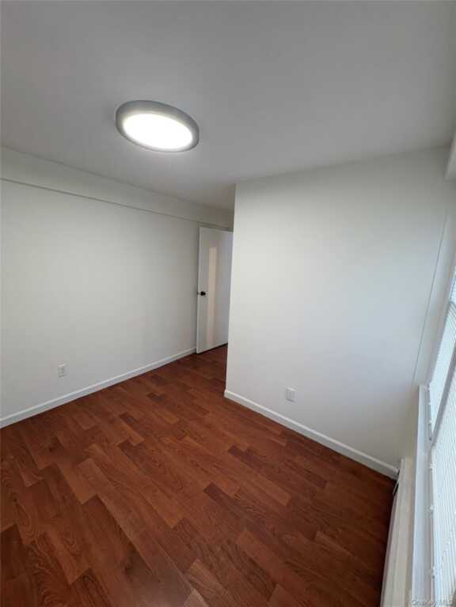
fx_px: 246
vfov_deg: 102.1
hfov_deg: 85.7
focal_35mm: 14
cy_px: 304
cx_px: 228
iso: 160
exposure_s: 1/120
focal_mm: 2.22
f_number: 2.2
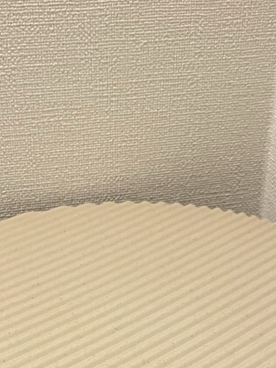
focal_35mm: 75
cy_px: 475
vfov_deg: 23.1
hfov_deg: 19.6
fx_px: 797
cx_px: 153
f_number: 1.6
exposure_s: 1/50
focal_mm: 4.2
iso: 400
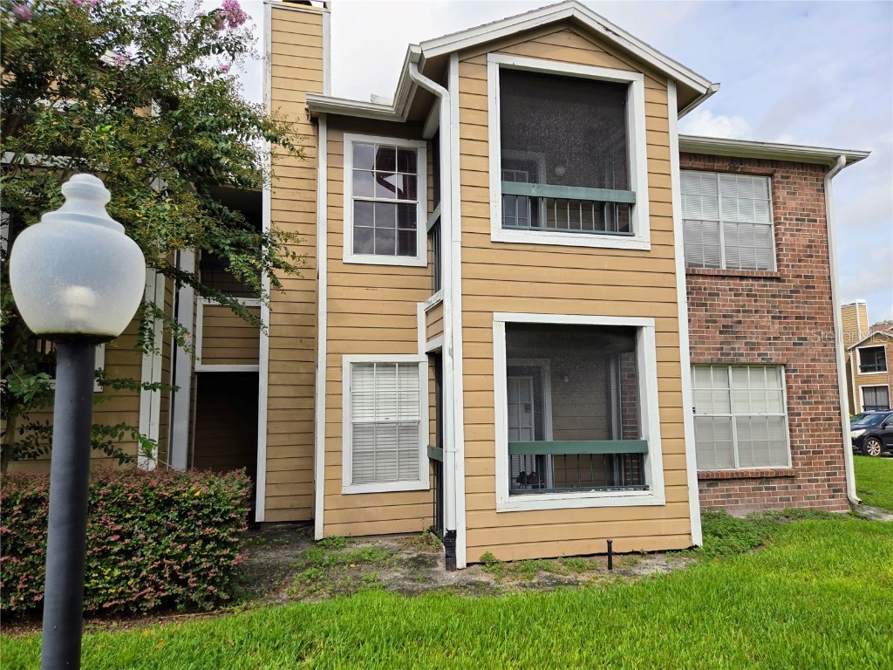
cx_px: 446
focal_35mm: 23
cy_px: 335
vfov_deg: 58.9
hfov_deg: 73.9
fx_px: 593
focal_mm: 5.4
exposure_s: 1/1567
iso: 25
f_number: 1.8
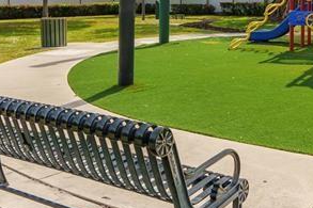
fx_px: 487
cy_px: 5
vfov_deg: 23.3
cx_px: 205
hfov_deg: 35.4
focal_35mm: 56
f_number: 8
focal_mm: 16
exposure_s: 1/320
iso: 200
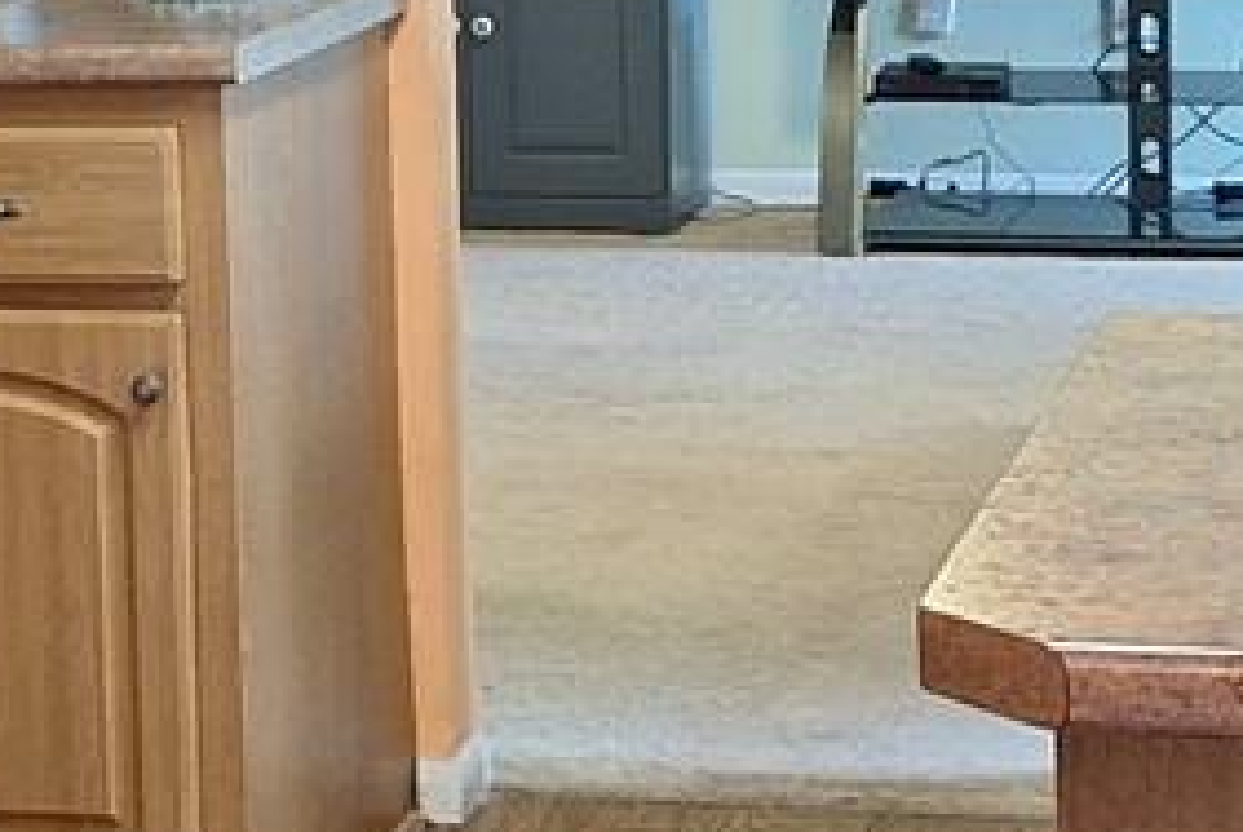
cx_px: 292
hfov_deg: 15.0
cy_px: -128
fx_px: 4701
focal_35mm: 136
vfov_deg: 10.0
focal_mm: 5.54
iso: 160
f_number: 1.8
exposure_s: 1/40
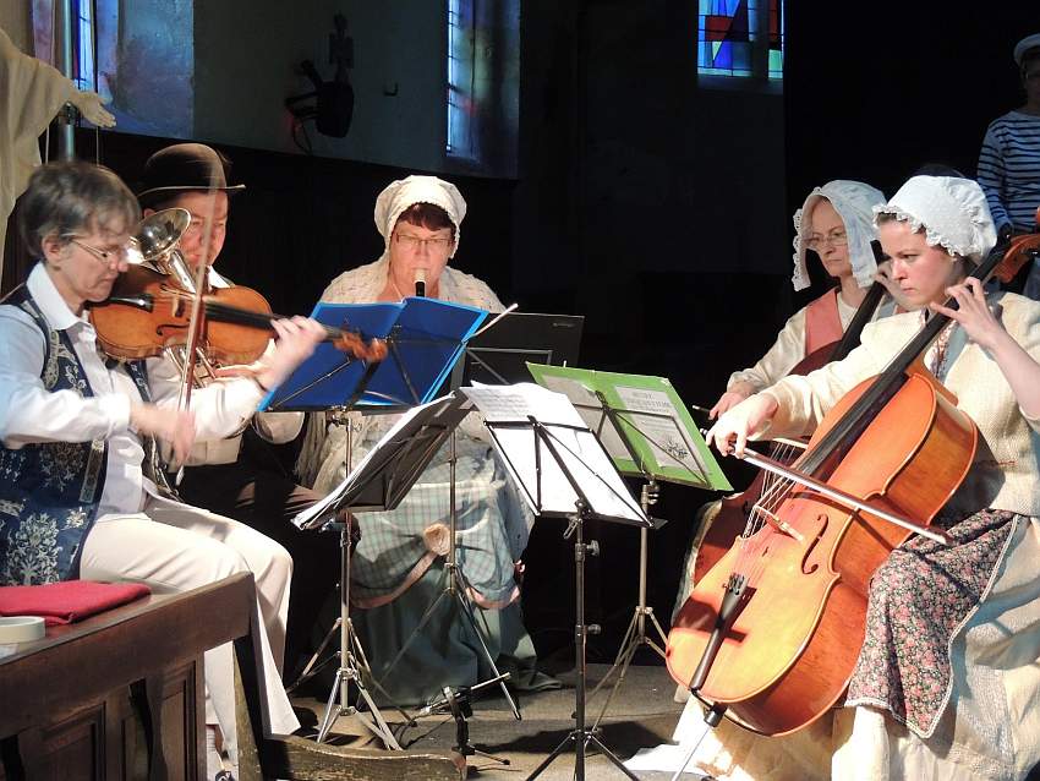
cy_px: 390
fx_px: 2705
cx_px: 520
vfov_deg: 16.4
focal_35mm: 90
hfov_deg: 21.8
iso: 640
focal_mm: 16
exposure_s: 1/25
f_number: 4.1
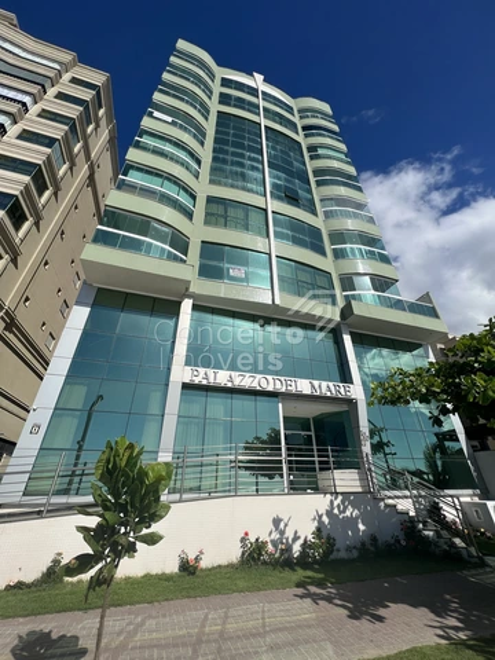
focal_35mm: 13
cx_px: 248
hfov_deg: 89.9
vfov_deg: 106.2
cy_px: 330
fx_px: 248
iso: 32
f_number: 1.8
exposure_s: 1/4065
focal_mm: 1.57
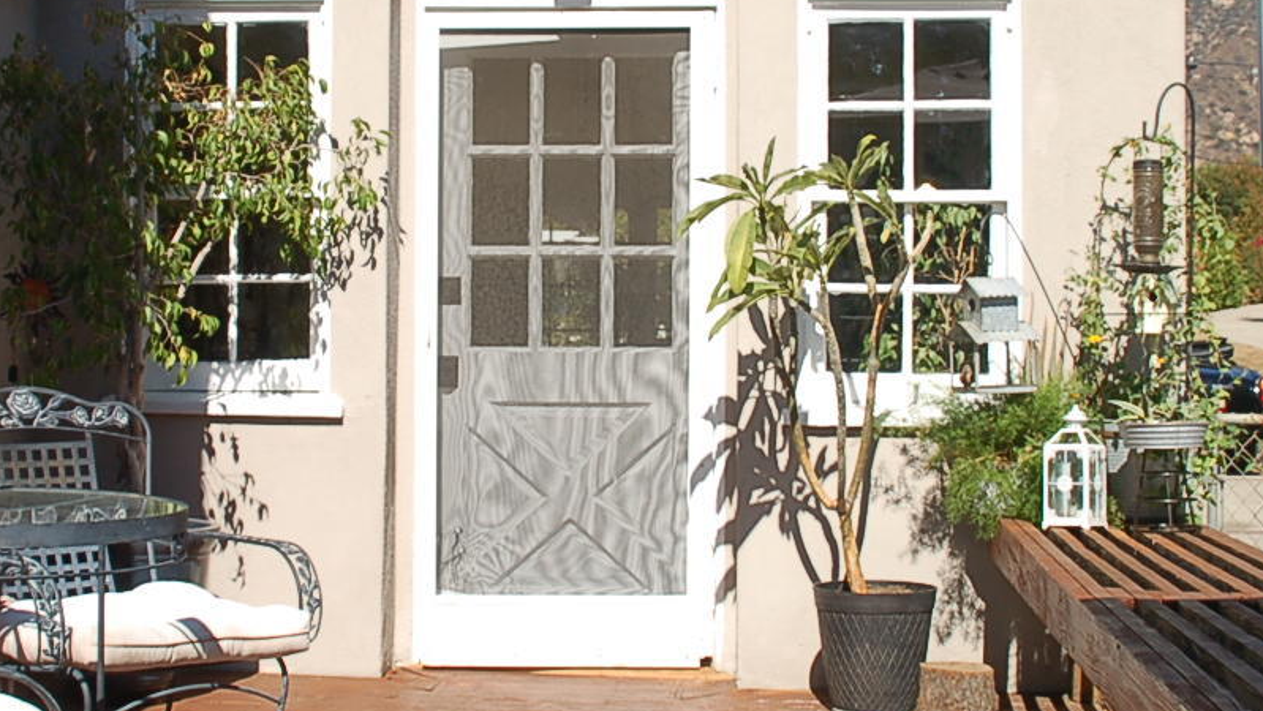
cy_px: 248
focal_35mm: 65
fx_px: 2177
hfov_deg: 32.3
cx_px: 577
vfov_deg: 18.5
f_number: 11
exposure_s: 1/400
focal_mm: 22
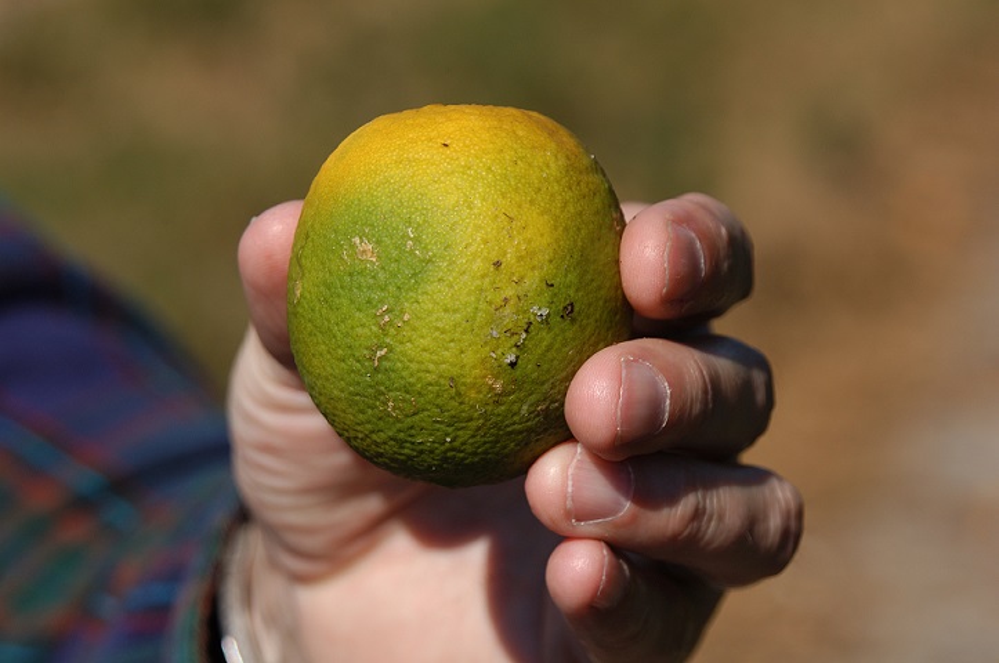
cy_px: 332
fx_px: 4988
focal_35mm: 180
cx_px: 500
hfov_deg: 11.4
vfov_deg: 7.6
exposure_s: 1/800
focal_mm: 120
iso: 200
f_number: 7.1
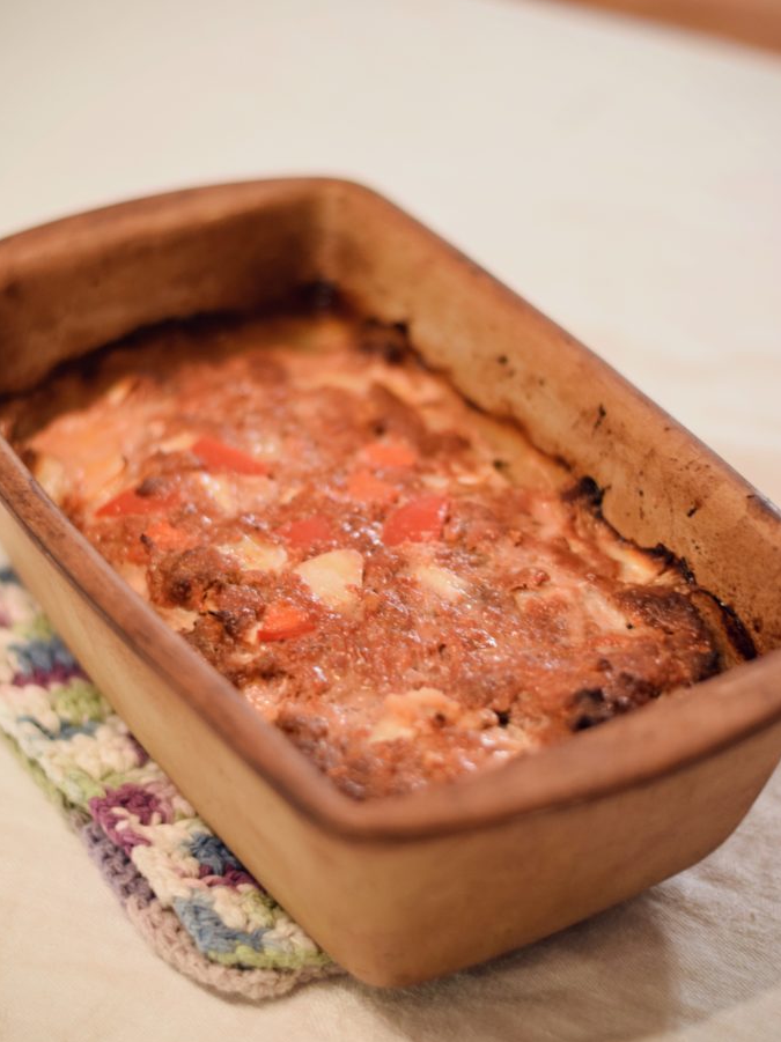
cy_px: 537
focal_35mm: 82
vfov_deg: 23.8
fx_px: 2469
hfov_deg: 18.0
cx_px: 390
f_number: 1.8
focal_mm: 50
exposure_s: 1/30
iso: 800
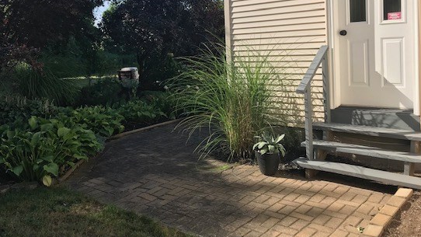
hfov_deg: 55.0
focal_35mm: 36
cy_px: 72
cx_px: 174
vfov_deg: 32.5
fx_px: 402
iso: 20
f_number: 1.8
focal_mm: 3.99
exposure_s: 1/1429
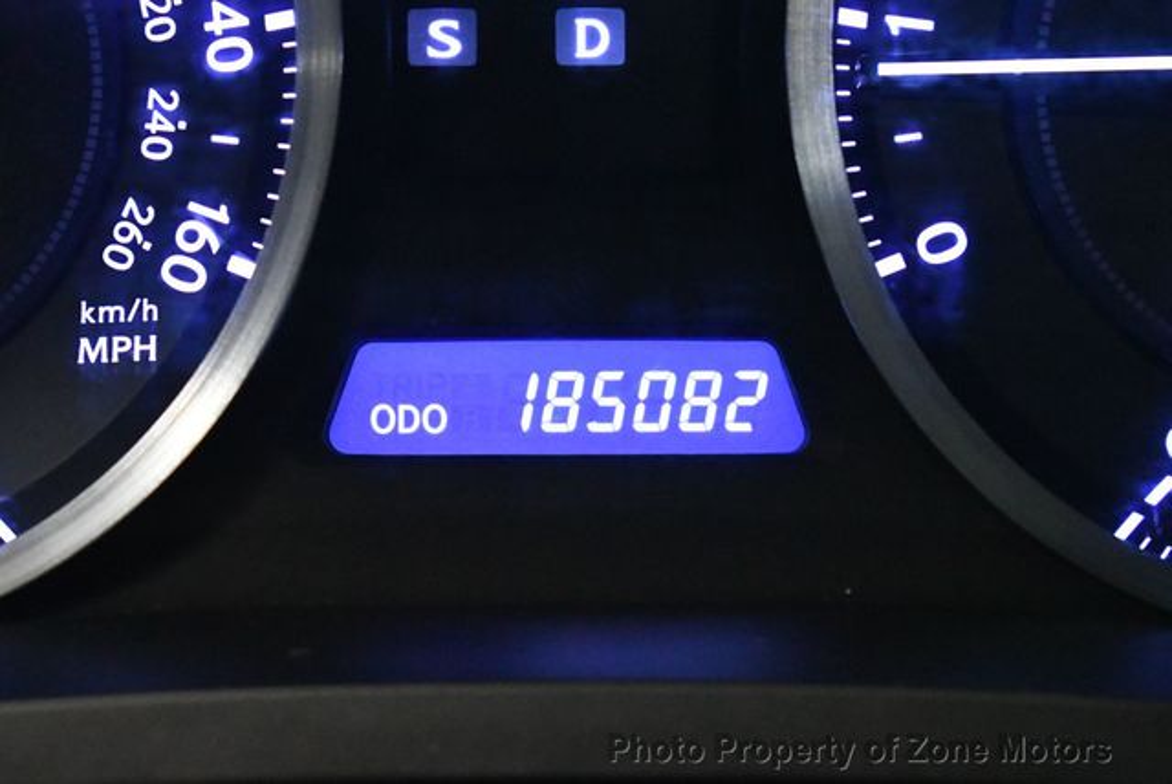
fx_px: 3584
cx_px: 586
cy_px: 392
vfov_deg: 12.5
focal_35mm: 110
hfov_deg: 18.6
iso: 9000
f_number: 5.6
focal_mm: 55
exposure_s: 1/60
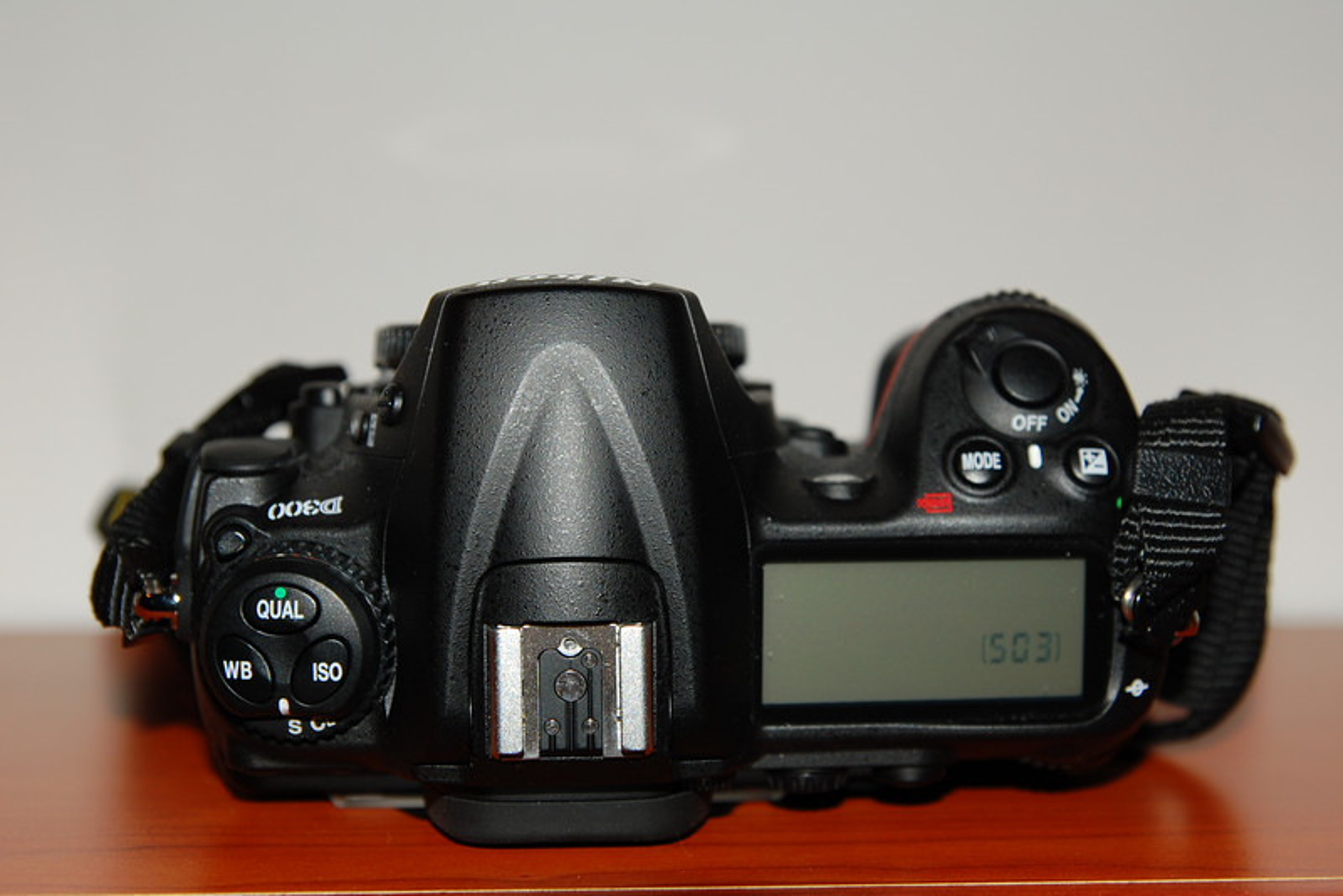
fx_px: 2351
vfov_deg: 21.6
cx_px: 672
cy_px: 448
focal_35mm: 63
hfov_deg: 31.9
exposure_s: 1/60
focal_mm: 42
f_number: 5
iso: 200
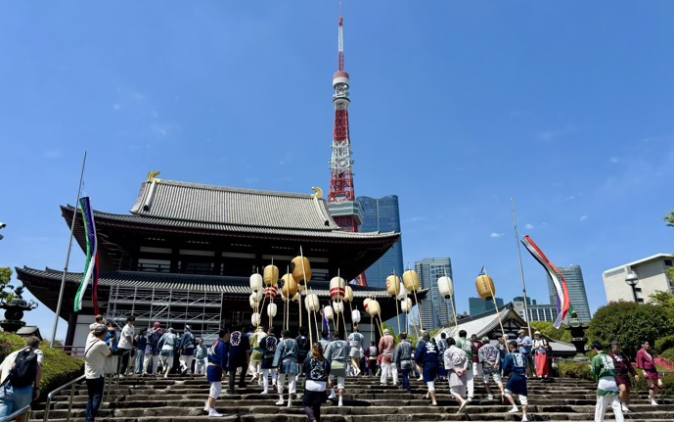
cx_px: 337
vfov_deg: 44.6
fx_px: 514
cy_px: 211
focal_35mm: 28
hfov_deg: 66.5
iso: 50
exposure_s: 1/3534
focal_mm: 5.96
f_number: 1.6
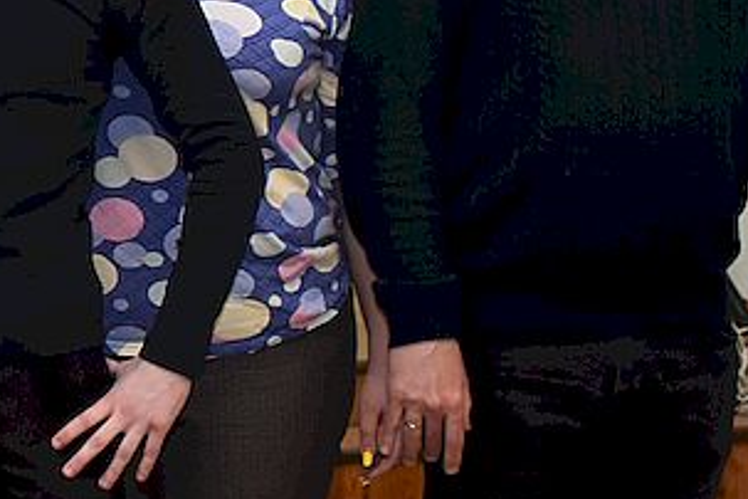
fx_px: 3692
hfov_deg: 11.1
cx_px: -407
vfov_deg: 7.6
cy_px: -147
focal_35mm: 178
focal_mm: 35
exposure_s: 1/160
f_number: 4.5
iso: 1000
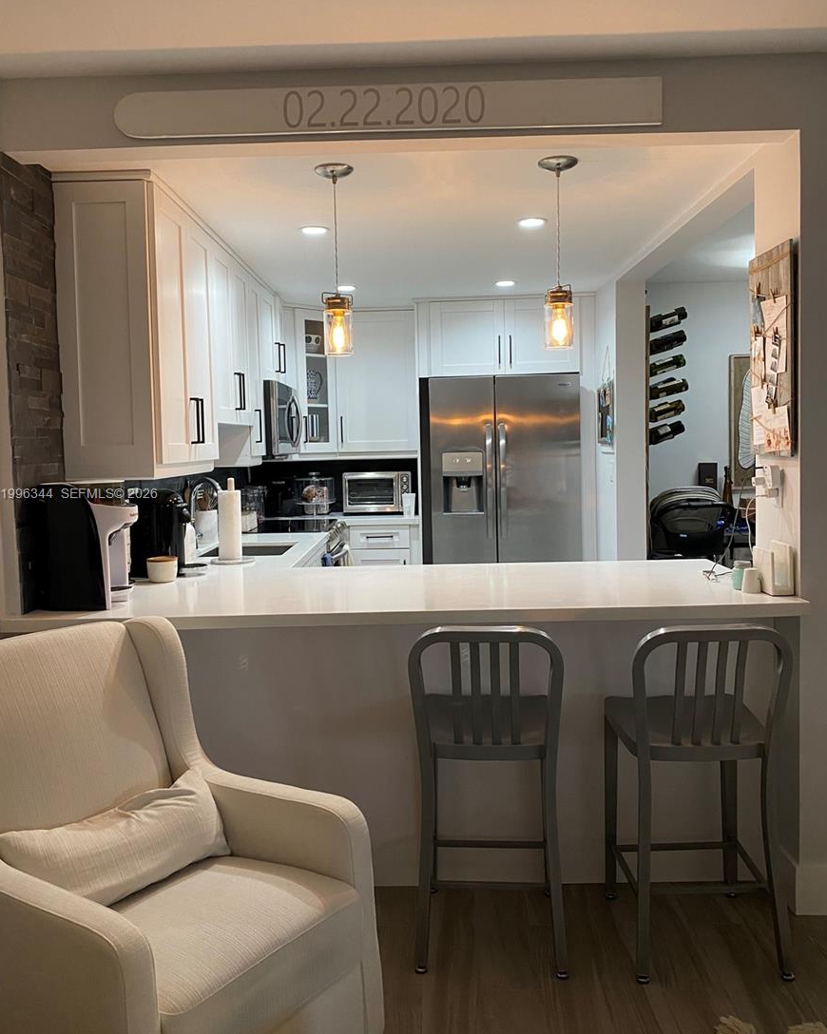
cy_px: 495
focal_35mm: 28
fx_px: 857
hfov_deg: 51.5
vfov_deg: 62.2
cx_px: 410
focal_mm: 4.25
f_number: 1.8
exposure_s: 1/60
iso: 125
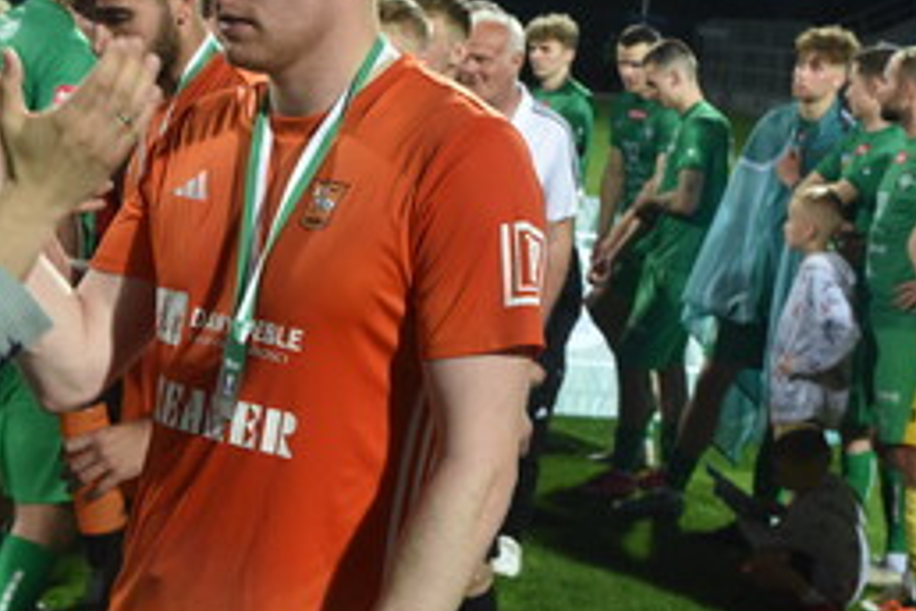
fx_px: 2392
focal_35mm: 94
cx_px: 412
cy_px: 167
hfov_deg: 21.7
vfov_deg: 14.5
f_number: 5.6
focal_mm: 38
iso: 1000
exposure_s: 1/125
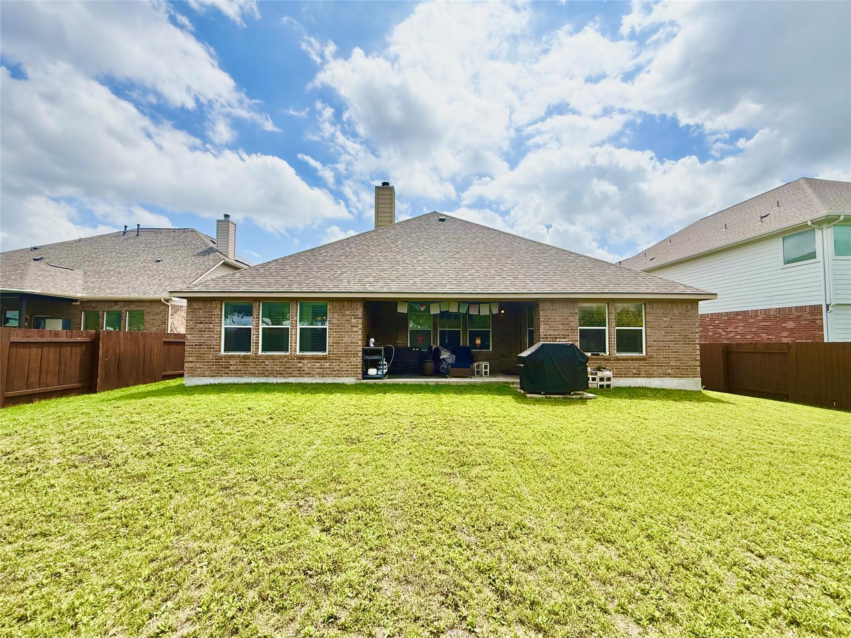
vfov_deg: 85.7
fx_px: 344
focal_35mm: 14
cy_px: 319
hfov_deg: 102.1
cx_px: 426
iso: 50
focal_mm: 2.22
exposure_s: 1/2976
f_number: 2.2
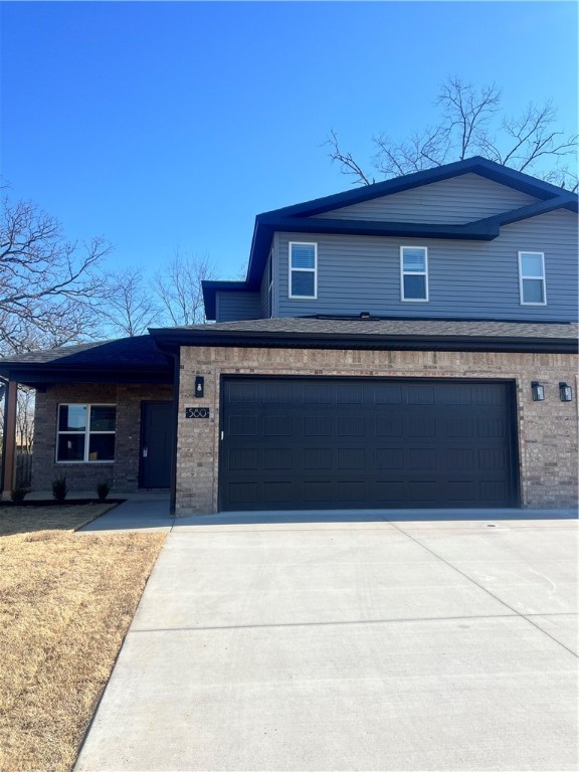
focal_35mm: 26
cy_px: 386
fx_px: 580
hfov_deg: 53.1
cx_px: 290
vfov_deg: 67.3
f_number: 1.5
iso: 50
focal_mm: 5.7
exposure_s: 1/3704
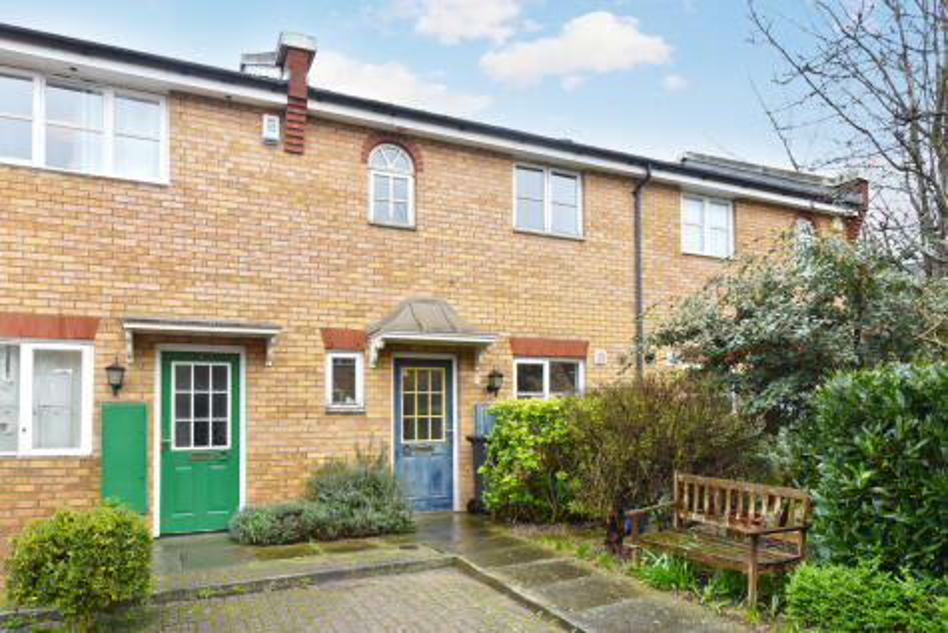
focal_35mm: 24
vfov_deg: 53.2
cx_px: 474
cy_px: 316
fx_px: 632
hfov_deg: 73.7
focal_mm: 24
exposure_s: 1/40
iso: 320
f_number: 8
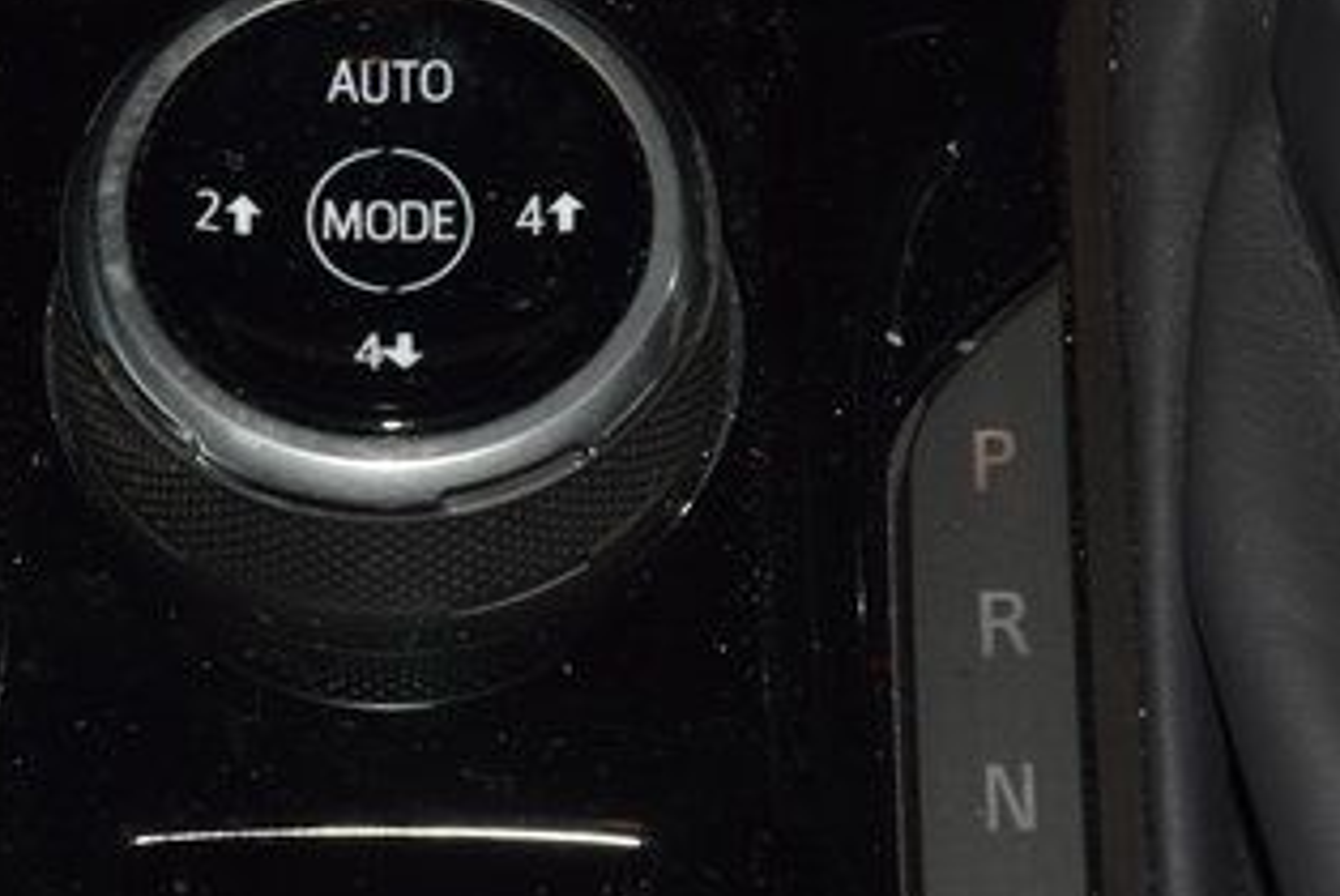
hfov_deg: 9.6
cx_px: 388
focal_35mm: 214
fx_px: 7973
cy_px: 198
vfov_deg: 6.4
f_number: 8
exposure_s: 1/125
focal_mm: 70
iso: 100
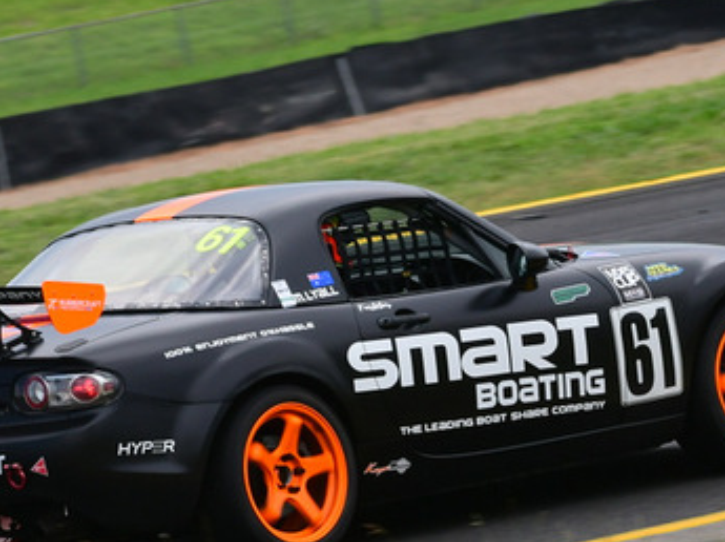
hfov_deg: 3.0
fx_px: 14018
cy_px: 300
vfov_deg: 2.2
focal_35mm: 670
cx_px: 519
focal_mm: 200
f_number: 11
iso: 640
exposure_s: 1/640
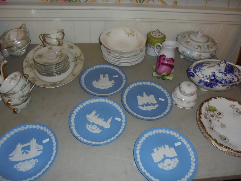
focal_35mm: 26
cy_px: 90
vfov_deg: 53.1
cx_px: 120
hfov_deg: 67.3
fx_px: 181
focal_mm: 4.6
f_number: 3.5
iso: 200
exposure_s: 1/30
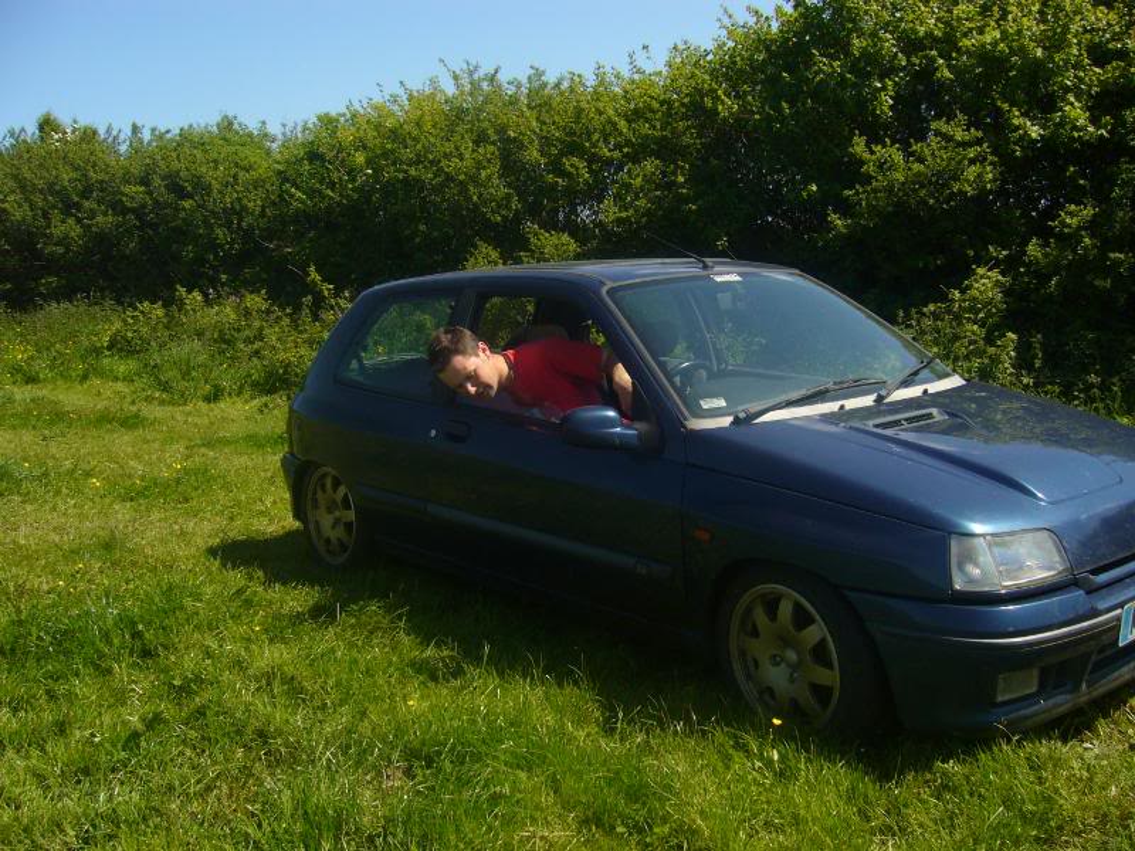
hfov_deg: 52.6
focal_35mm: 35
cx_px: 568
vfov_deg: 40.7
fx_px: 1148
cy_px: 426
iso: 100
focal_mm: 5.8
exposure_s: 1/400
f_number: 5.6
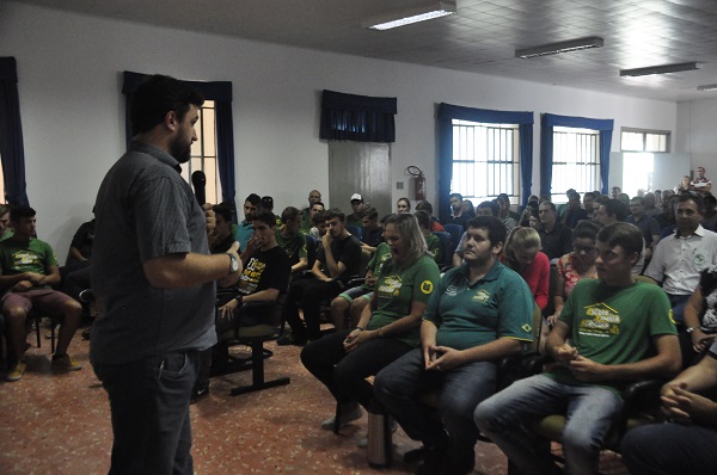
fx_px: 656
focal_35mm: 33
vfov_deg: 39.8
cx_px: 358
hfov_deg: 57.3
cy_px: 238
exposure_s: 1/160
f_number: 3.8
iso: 3200
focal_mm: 22
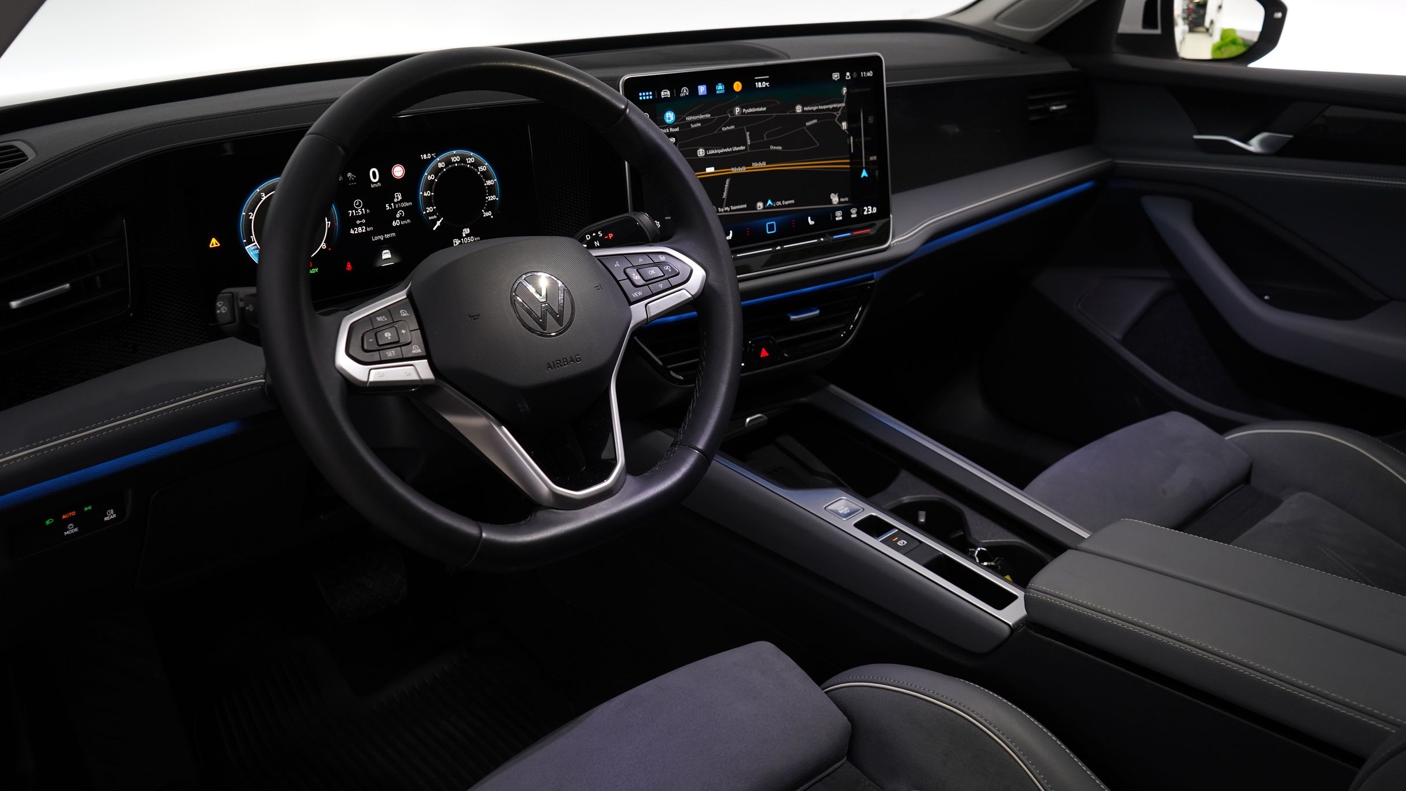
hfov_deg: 64.3
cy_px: 313
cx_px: 716
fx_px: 1118
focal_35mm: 30
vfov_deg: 38.8
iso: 800
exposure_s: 1/13
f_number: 5.6
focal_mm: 28
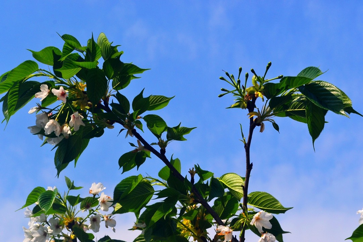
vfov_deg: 16.5
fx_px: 832
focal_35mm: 82
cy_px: 121
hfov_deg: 24.6
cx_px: 182
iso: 280
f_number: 11
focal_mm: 55
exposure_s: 1/500
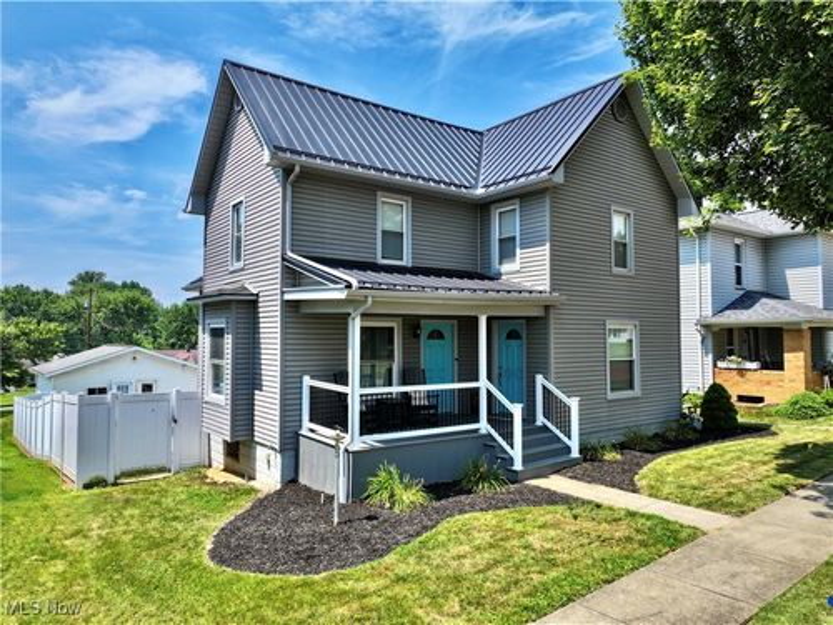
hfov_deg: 71.6
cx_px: 416
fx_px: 578
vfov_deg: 56.8
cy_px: 312
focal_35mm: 24
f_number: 2.8
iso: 140
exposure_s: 1/2000
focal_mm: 12.29
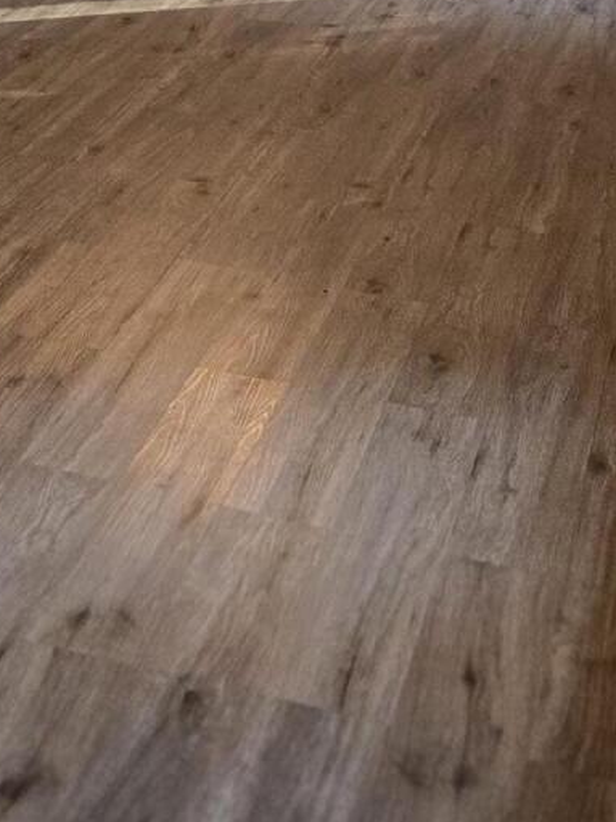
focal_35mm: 90
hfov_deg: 15.7
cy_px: 40
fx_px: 2136
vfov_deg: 21.2
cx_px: -156
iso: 250
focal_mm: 5.4
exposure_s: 1/120
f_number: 1.8
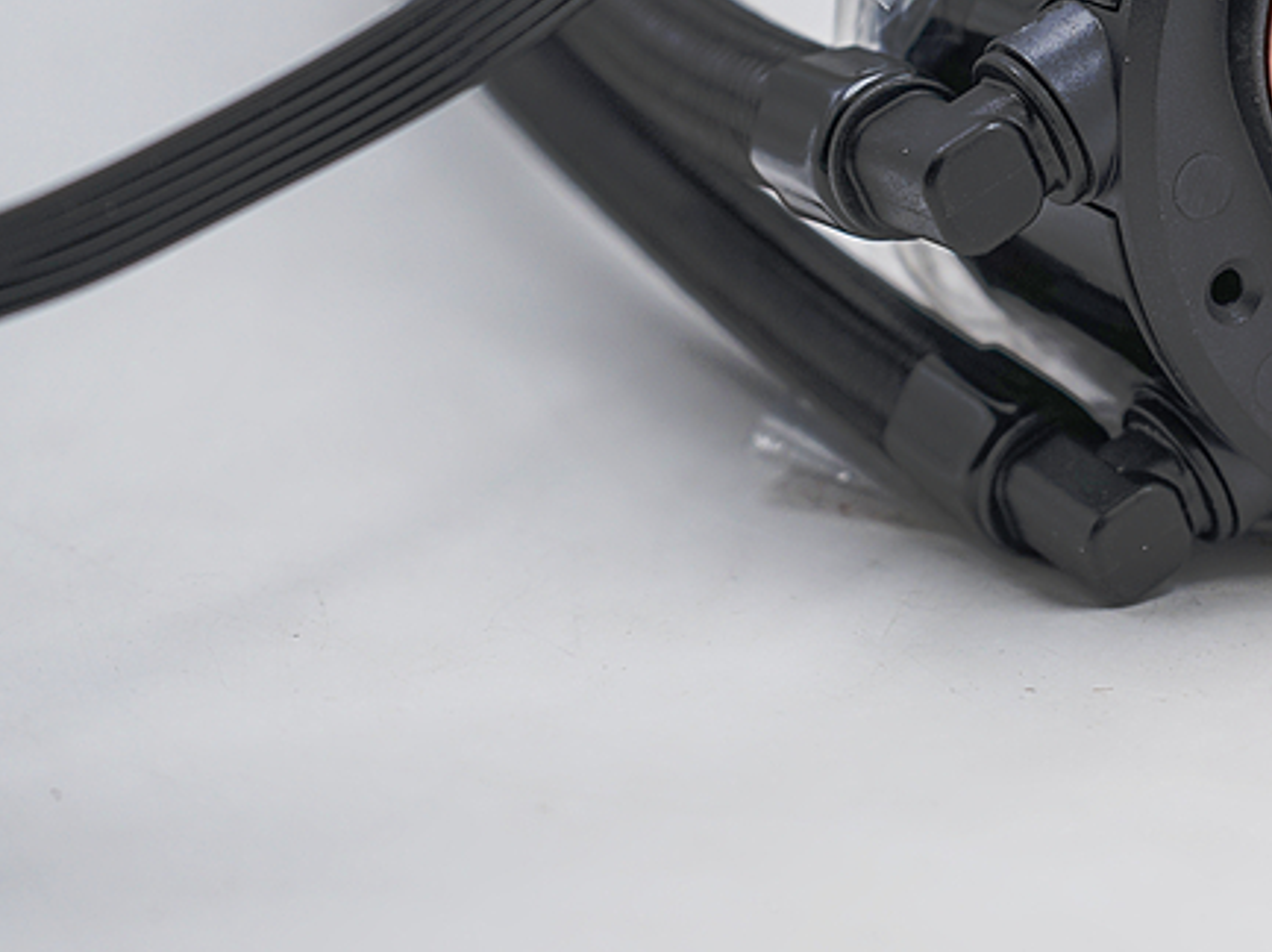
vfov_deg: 14.9
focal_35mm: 98
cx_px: 1310
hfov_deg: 19.4
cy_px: 63
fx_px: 3598
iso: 125
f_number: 4.5
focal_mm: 45
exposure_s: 1/160
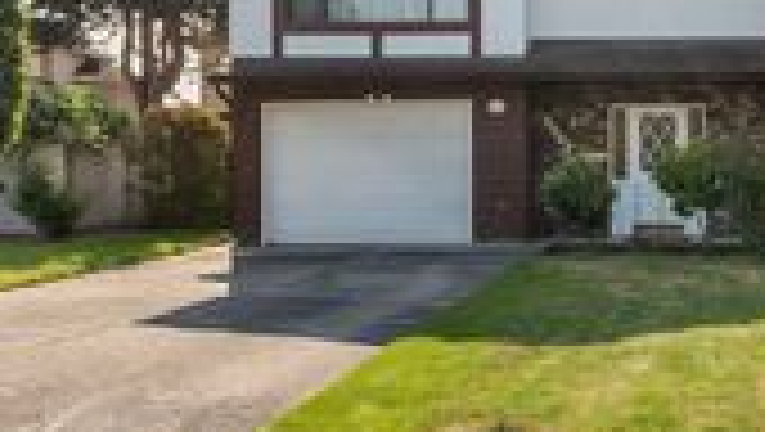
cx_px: 657
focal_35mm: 43
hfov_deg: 44.0
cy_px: 25
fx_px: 873
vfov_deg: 26.6
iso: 100
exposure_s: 1/100
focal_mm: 14
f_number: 16
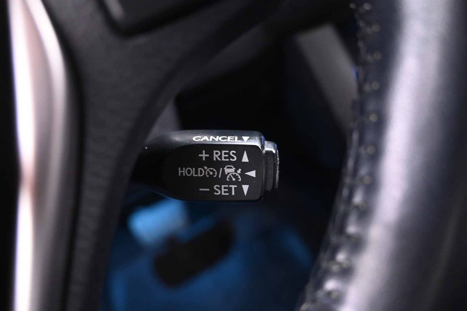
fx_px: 399
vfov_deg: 42.6
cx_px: 234
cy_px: 156
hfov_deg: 60.7
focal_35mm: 31
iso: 2500
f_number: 3.8
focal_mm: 20.5
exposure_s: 1/2.5
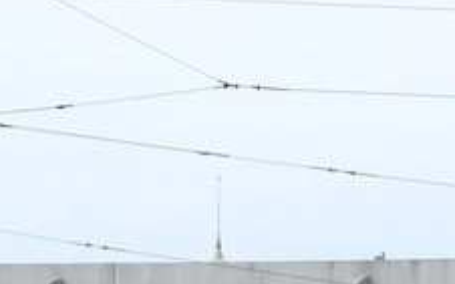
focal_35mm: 332
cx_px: 141
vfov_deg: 3.9
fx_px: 4115
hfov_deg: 6.3
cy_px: 433
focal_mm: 12
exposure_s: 1/200
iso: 80
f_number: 3.5
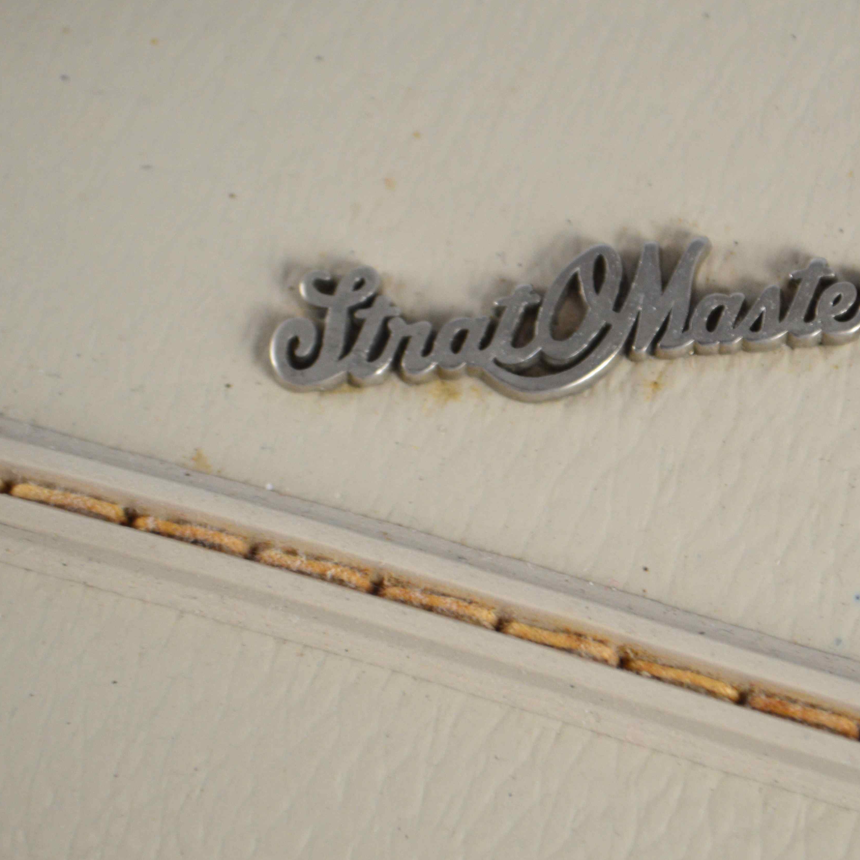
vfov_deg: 13.8
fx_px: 3563
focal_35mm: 127
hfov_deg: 13.7
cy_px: 355
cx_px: 577
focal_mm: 55
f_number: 5.6
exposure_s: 1/40
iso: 400
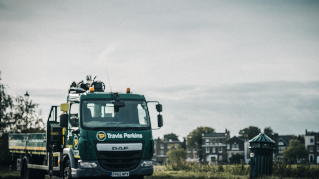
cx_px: 174
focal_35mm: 103
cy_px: 86
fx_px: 871
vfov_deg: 11.8
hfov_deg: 20.7
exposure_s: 1/800
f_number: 4.5
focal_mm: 85
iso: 320
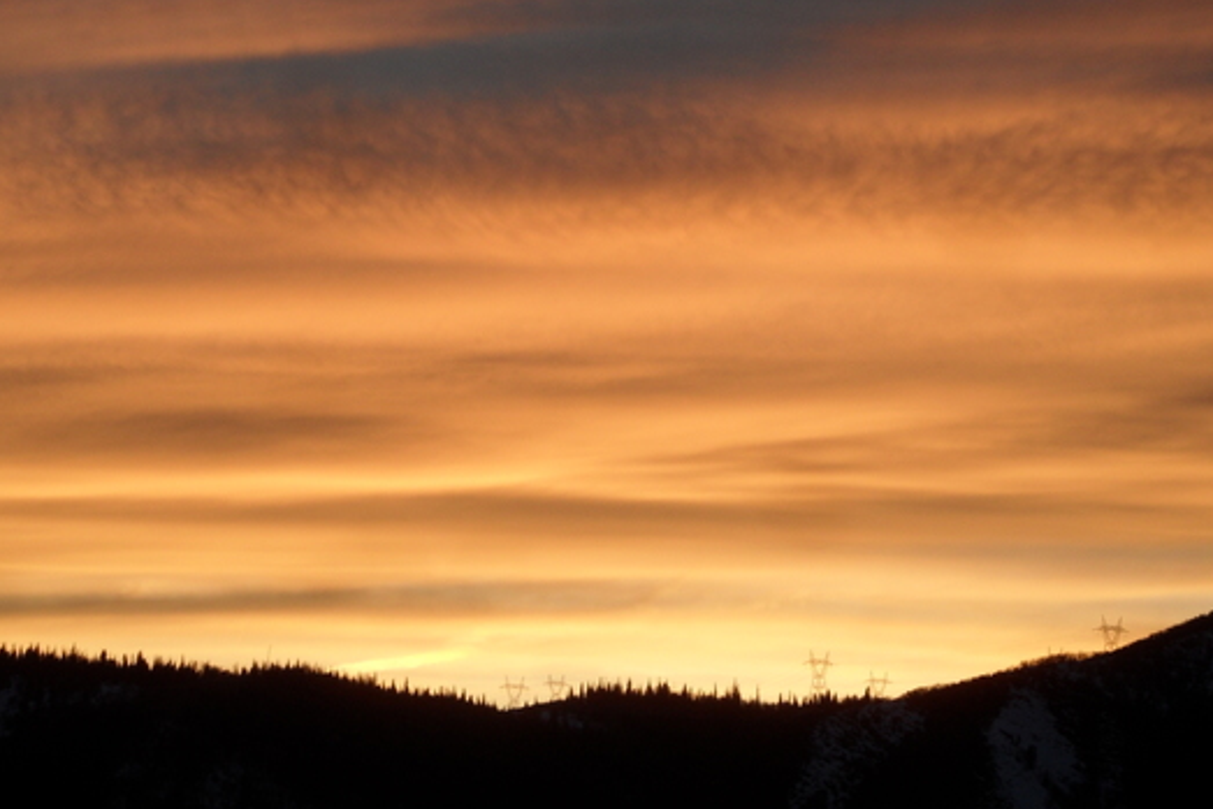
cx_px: 687
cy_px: 304
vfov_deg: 7.7
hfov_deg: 11.5
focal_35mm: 179
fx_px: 6033
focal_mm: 24.6
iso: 100
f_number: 4.4
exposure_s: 1/125
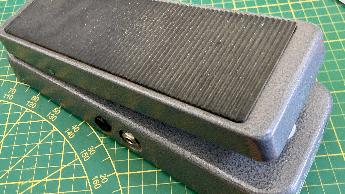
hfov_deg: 62.6
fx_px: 284
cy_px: 116
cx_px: 171
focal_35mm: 31
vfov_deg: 37.6
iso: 640
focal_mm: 3.99
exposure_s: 1/30
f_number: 1.8
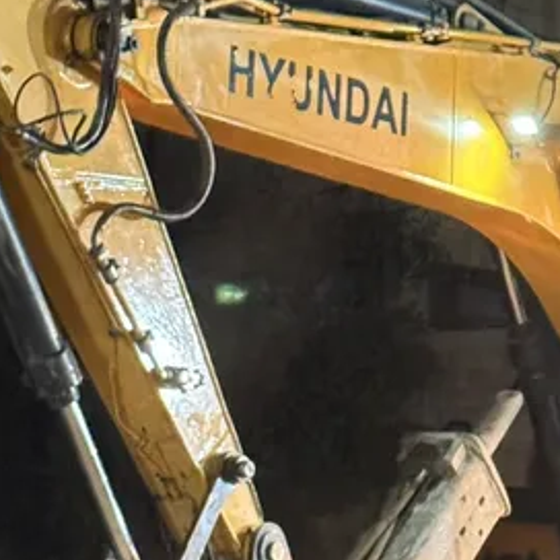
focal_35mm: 100
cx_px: 513
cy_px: 461
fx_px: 1830
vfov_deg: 17.2
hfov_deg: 17.1
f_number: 1.78
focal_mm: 6.76
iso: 640
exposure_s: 1/20
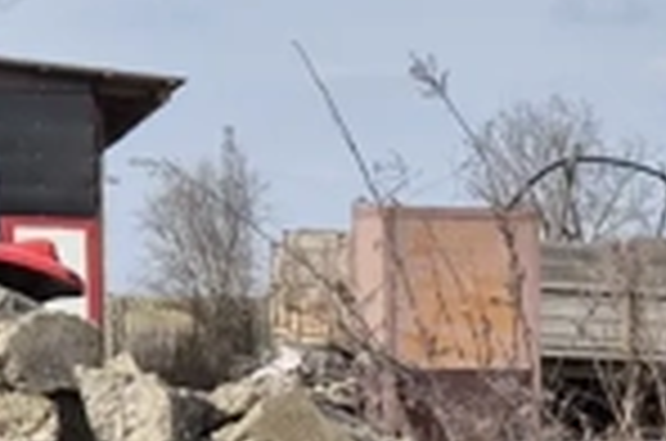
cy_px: 814
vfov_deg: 8.1
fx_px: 2991
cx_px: 927
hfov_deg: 12.2
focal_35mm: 162
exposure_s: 1/1420
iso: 25
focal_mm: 5.4
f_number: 1.8
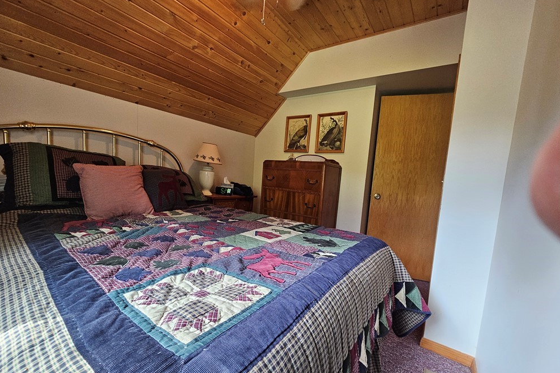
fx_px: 218
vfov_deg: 81.0
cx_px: 276
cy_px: 201
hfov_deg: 104.3
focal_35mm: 14
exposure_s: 1/60
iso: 400
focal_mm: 2.2
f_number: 2.2
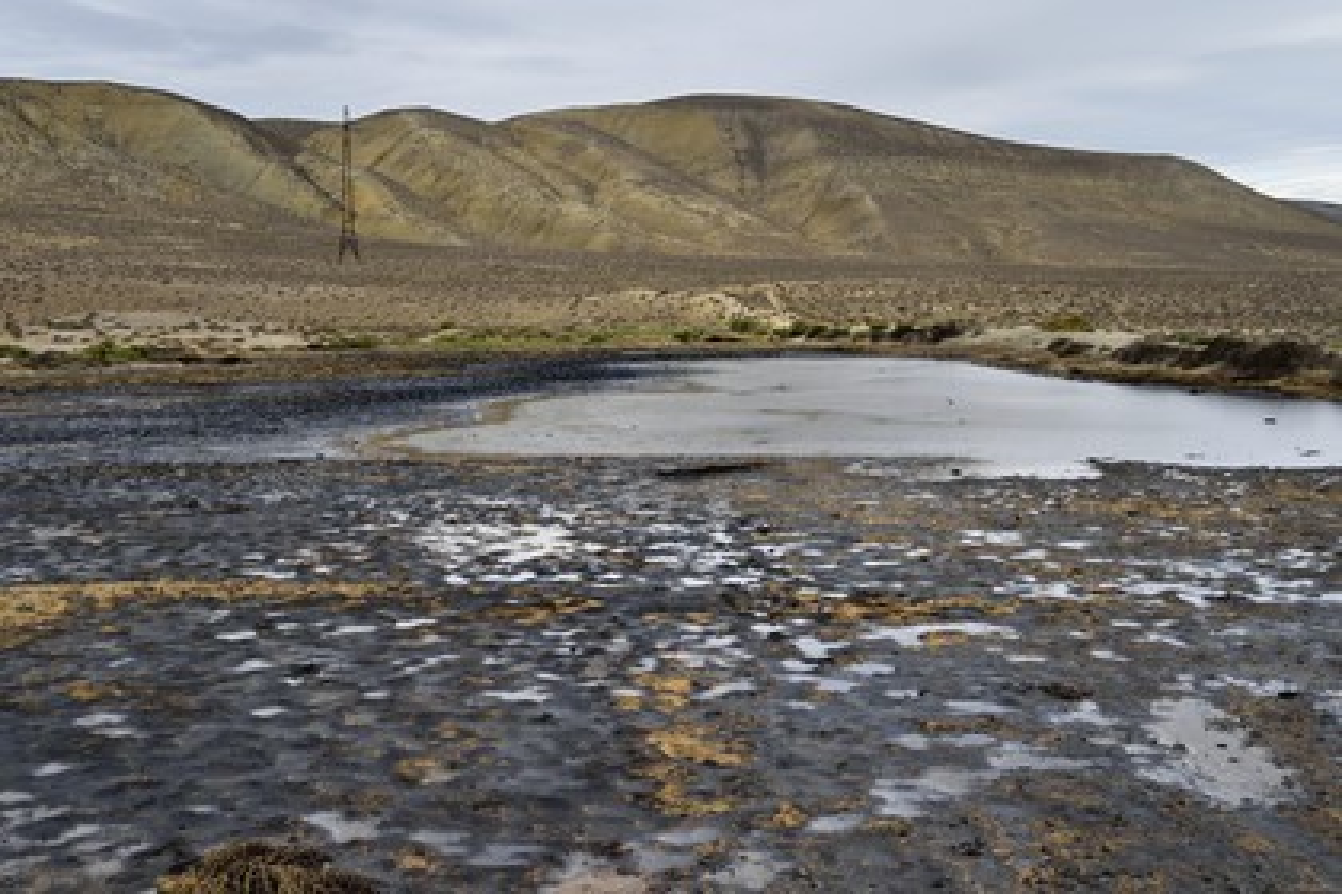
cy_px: 447
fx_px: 1491
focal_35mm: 40
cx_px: 671
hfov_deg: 48.5
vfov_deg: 33.4
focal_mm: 40
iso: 400
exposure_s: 1/320
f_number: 13
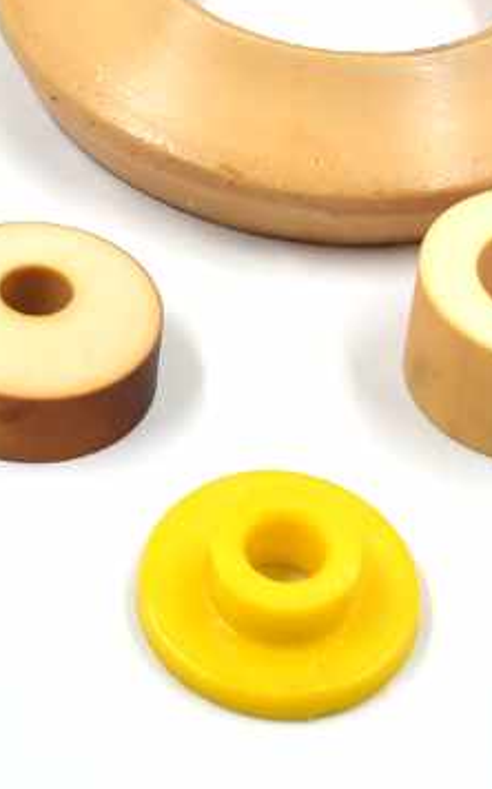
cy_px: 219
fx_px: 3233
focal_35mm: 150
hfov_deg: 8.6
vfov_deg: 13.9
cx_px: -144
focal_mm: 35
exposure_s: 1/125
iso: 360
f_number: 5.6
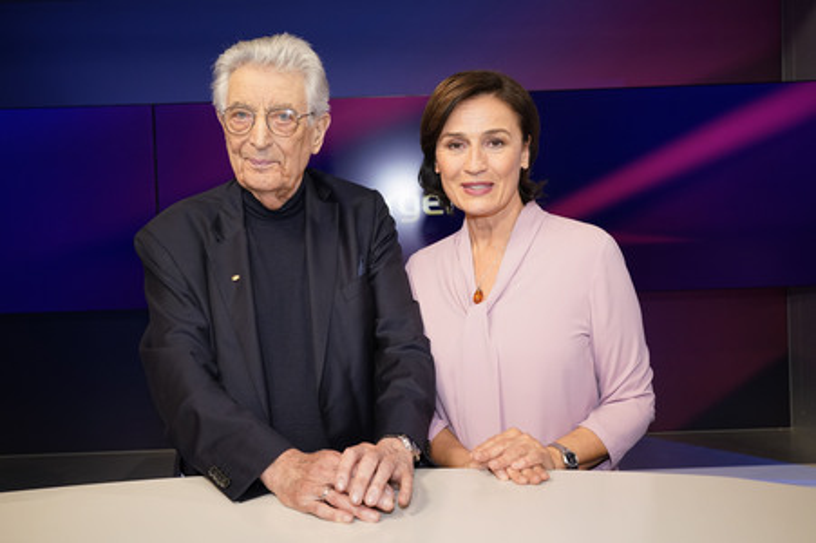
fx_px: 747
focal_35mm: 33
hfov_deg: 57.3
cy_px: 272
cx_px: 408
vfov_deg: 39.9
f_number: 5
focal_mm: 33
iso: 2000
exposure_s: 1/160
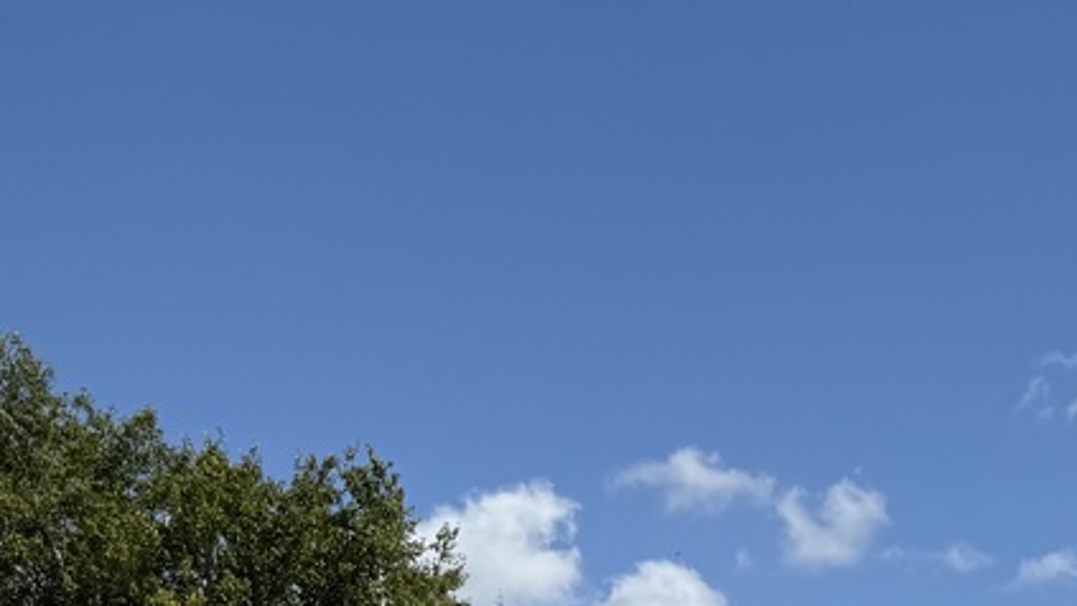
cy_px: 1286
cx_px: 1744
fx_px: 2542
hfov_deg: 19.8
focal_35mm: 89
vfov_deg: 11.9
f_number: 1.78
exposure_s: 1/6173
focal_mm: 6.76
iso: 80
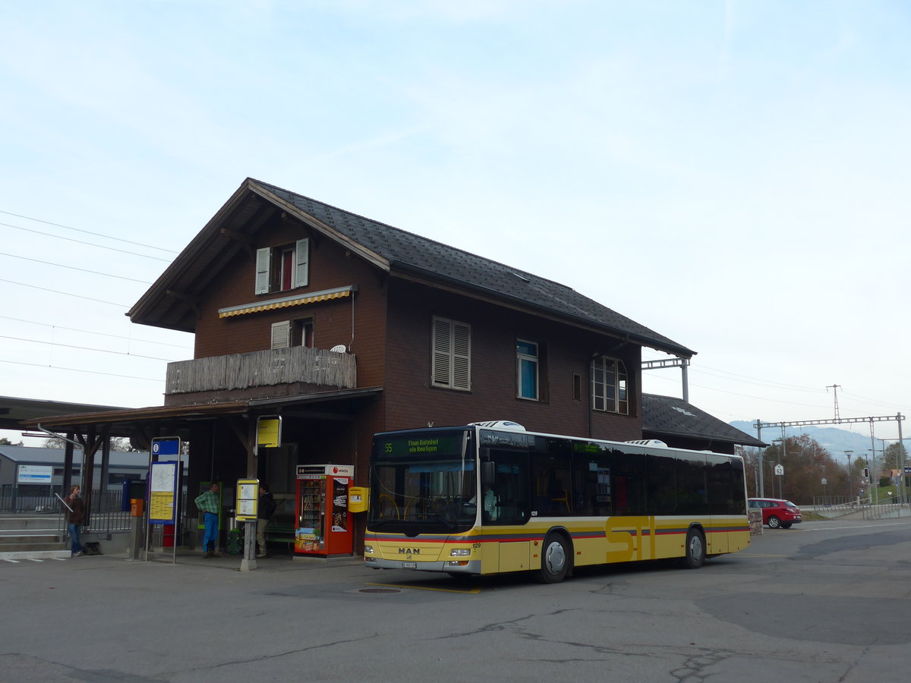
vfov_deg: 39.7
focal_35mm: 36
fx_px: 947
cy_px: 342
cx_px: 456
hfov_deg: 51.4
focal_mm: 7.5
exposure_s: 1/500
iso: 80
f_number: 2.8
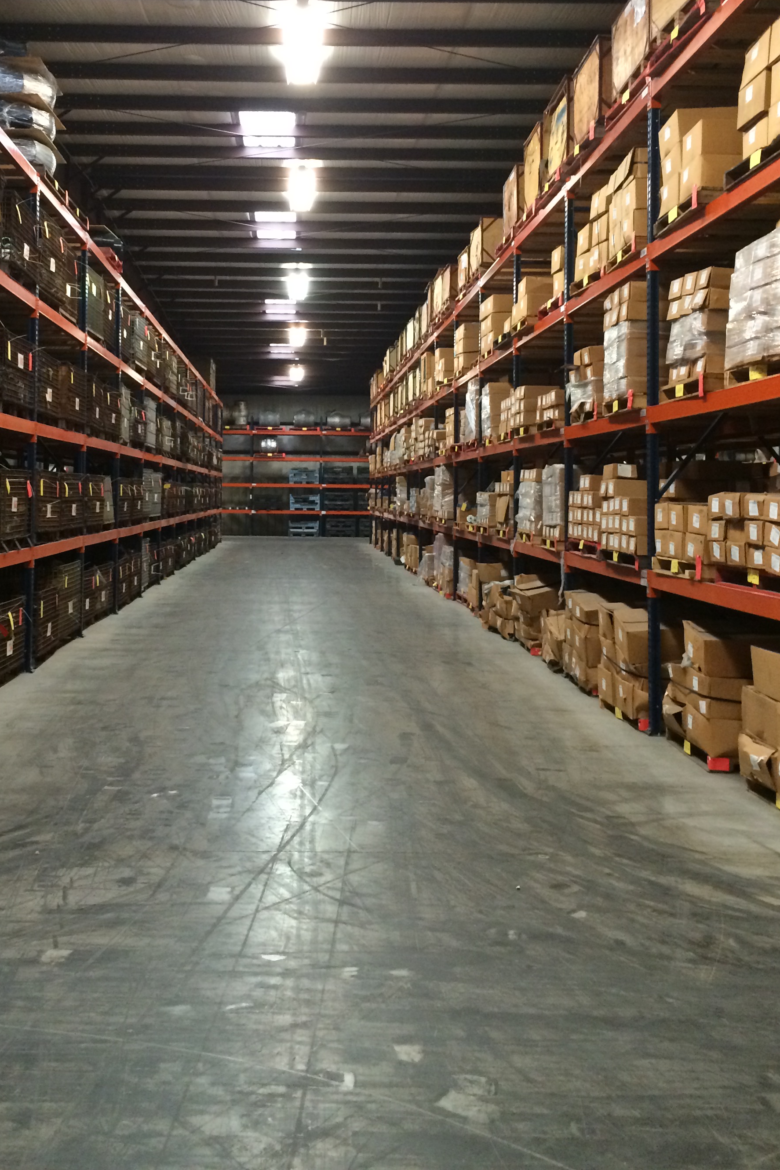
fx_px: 1202
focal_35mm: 37
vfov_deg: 51.5
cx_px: 301
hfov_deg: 35.8
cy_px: 455
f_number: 2.2
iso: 250
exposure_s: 1/20
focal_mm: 4.15
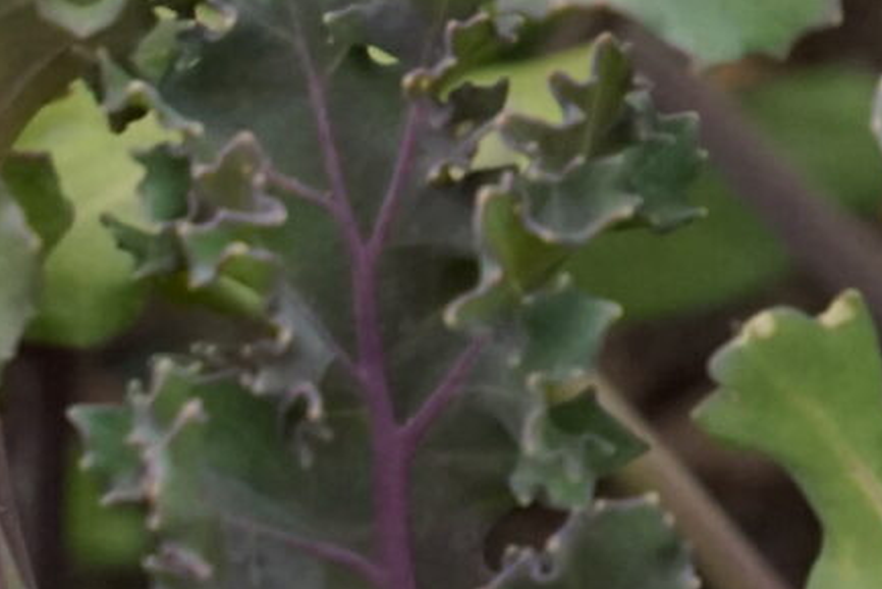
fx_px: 10857
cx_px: 2436
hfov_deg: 4.5
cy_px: -712
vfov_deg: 3.1
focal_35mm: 443
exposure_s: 1/3200
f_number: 5.6
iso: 2500
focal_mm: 75
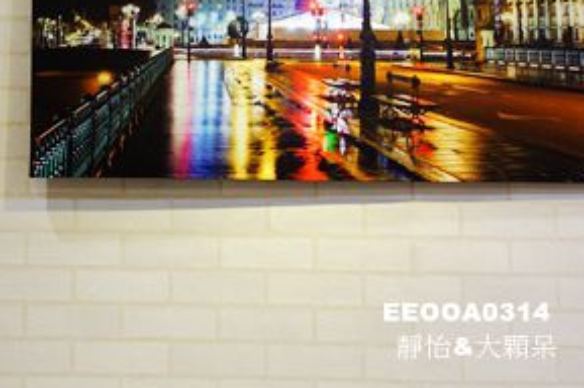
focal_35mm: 54
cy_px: -9
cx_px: 71
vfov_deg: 23.8
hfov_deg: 35.0
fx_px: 875
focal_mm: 8.8
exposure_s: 1/30
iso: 160
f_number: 1.8
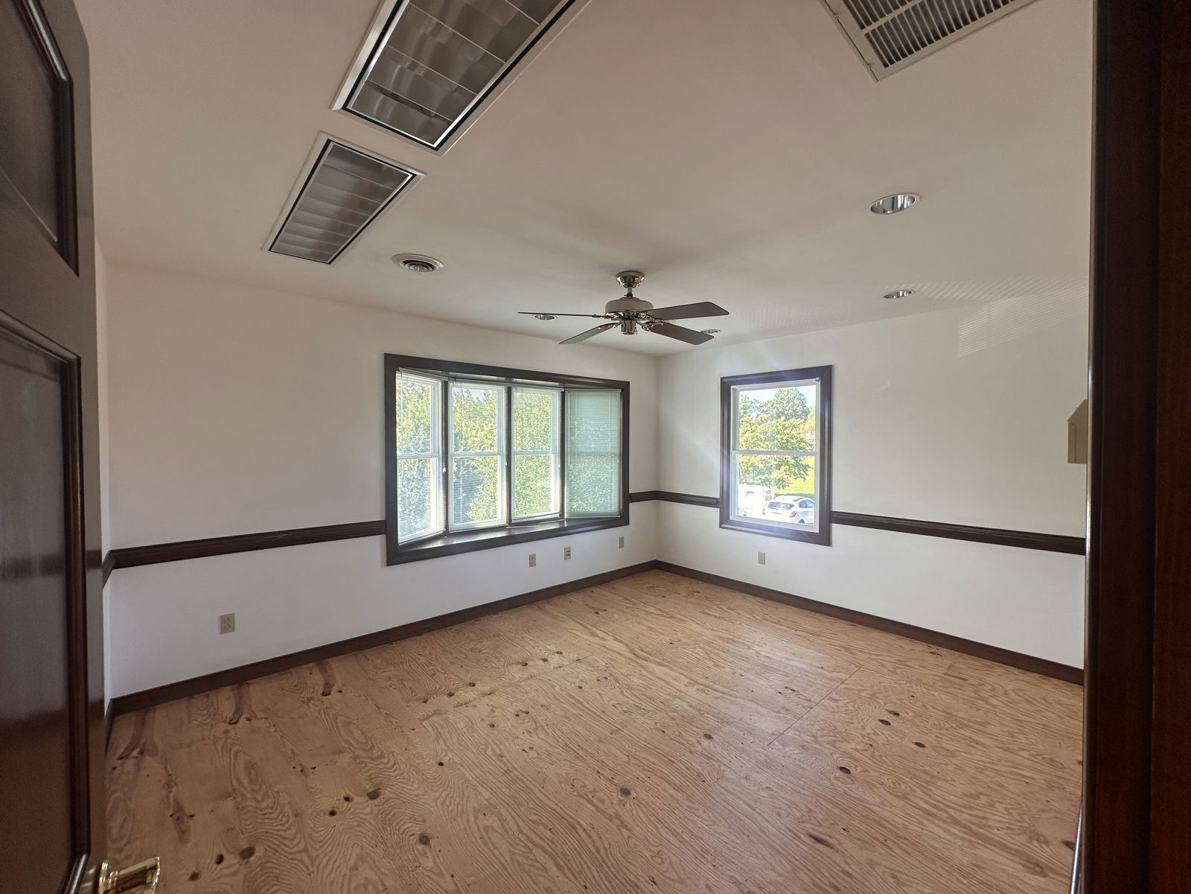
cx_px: 596
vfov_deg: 85.7
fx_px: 482
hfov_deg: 102.1
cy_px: 447
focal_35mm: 14
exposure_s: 1/99
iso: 40
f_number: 2.2
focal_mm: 2.22
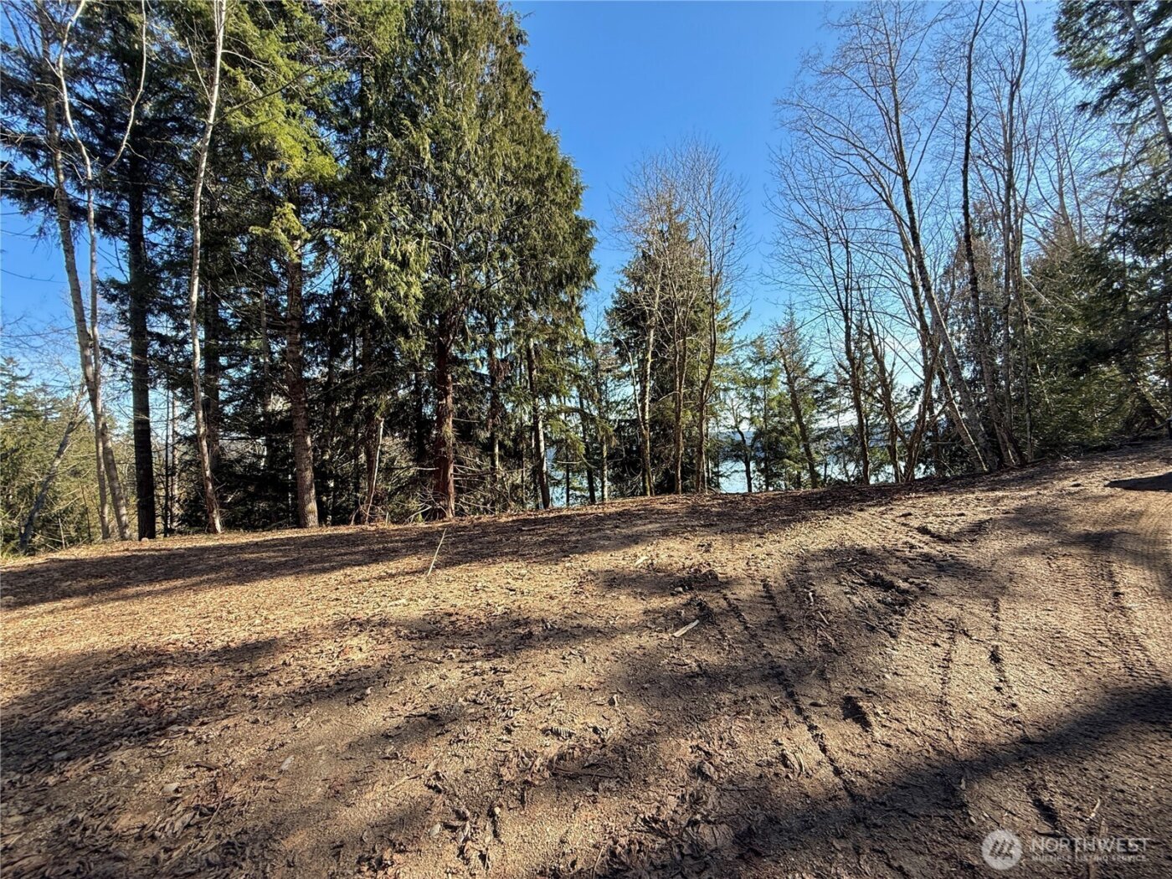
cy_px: 440
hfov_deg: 102.1
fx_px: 474
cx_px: 586
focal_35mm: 14
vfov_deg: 85.7
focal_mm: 2.22
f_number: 2.2
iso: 64
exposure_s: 1/619
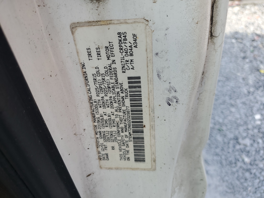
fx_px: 198
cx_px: 132
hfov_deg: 67.3
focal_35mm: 26
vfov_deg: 53.1
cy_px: 99
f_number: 1.5
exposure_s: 1/357
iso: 50
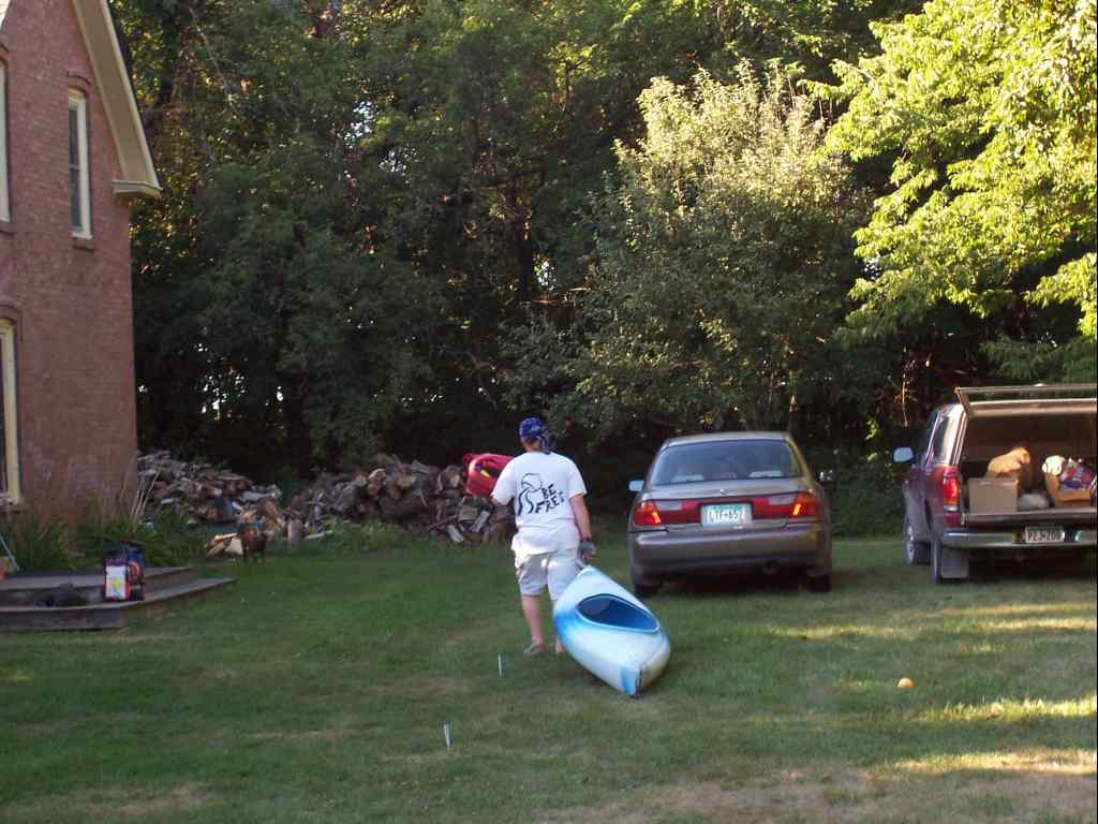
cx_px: 549
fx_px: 3235
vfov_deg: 14.5
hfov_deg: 19.3
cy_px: 412
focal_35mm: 102
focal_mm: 16.8
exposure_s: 1/90
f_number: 4.6
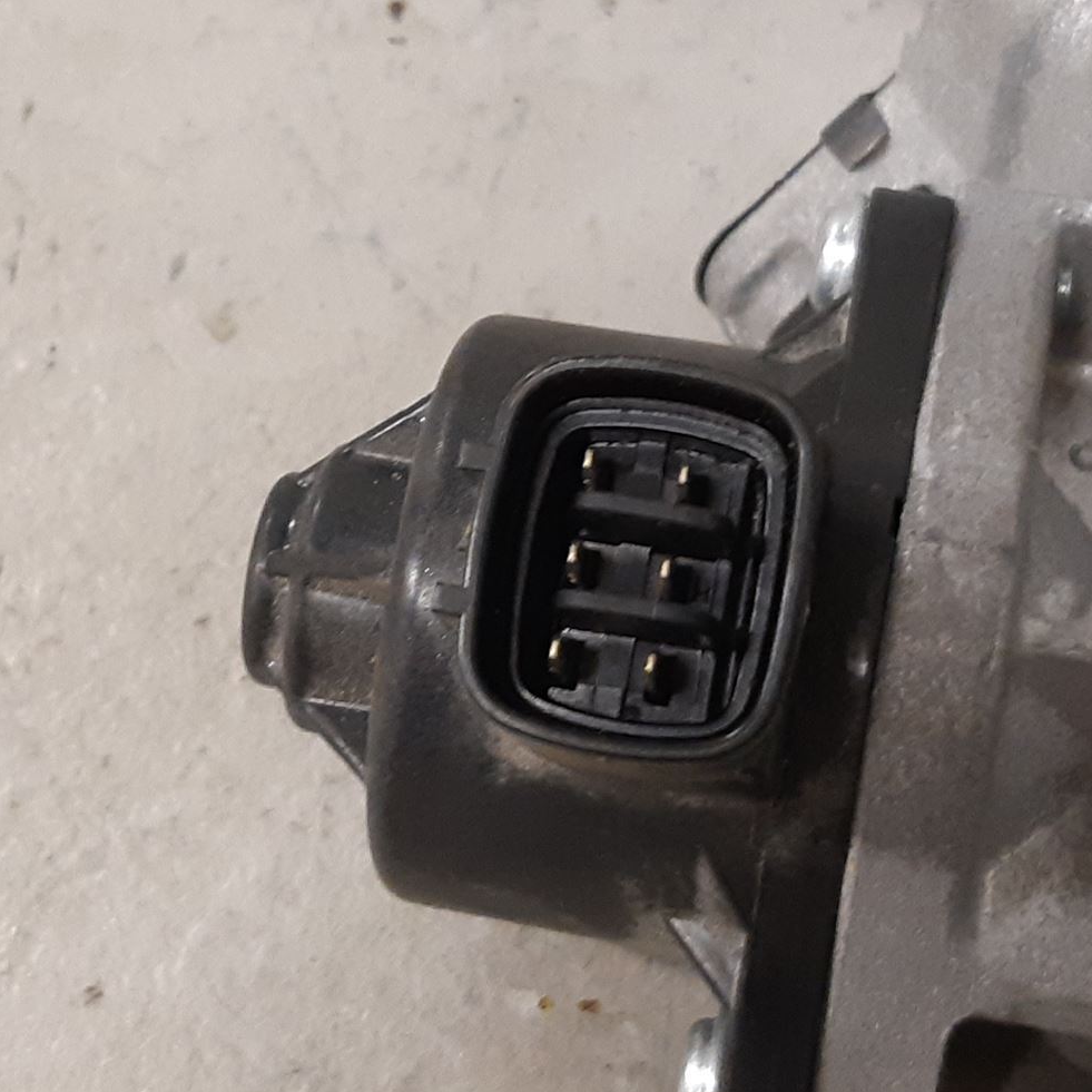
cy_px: 639
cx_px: 460
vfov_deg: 35.3
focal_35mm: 48
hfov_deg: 35.3
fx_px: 1713
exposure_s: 1/50
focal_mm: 3.93
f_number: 1.7
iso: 250
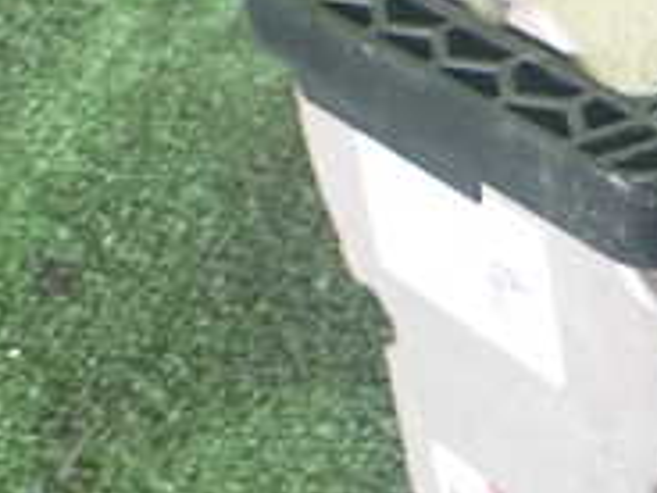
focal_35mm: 98
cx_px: 868
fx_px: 1860
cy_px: 157
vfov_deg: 15.1
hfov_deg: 18.5
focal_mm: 5.4
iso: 800
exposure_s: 1/60
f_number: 2.3
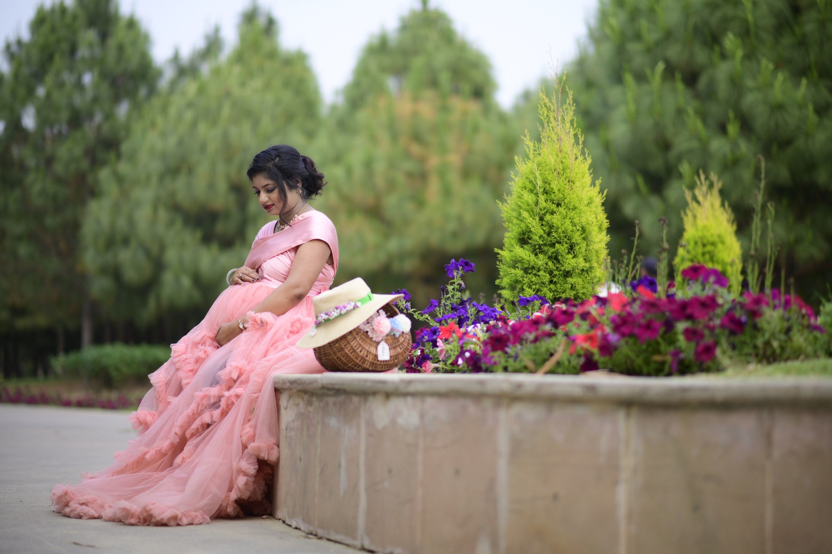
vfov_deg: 16.1
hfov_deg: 23.9
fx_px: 1963
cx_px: 416
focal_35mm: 85
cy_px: 277
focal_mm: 85
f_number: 1.8
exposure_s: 1/640
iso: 100
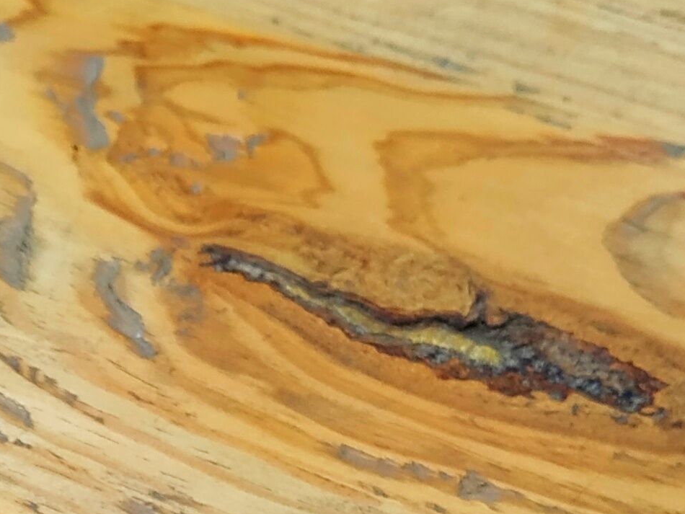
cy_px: 819
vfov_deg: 13.6
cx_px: -83
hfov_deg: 18.6
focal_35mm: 101
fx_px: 1999
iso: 100
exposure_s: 1/610
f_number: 1.9
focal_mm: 3.94
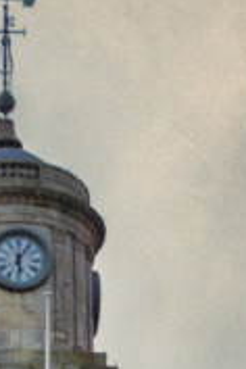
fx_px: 3177
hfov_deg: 4.4
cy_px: 479
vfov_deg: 6.6
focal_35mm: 310
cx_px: 507
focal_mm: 21.46
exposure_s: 1/50
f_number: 4.5
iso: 200
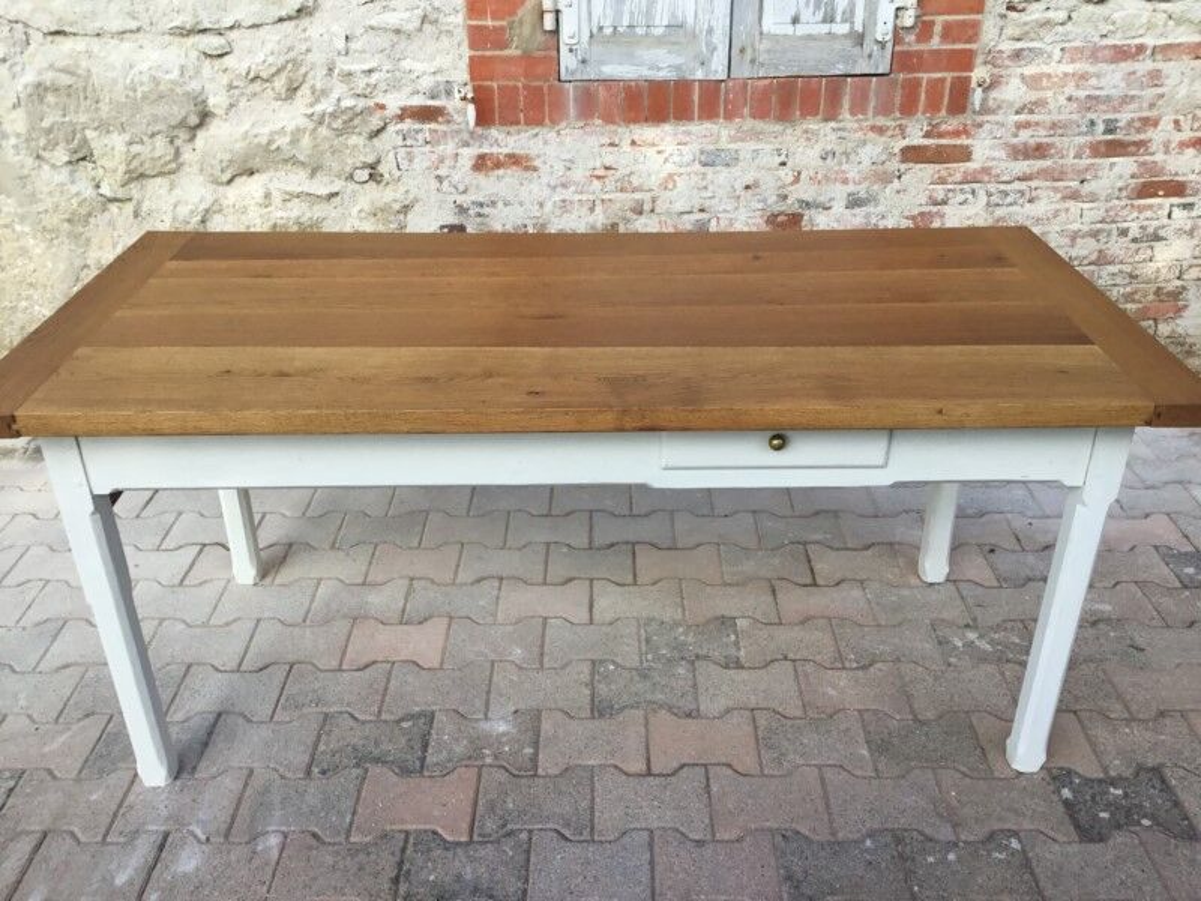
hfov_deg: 58.4
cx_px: 600
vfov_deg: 45.4
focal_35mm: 31
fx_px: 1076
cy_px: 450
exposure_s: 1/473
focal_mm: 3.3
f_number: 2.4
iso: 25
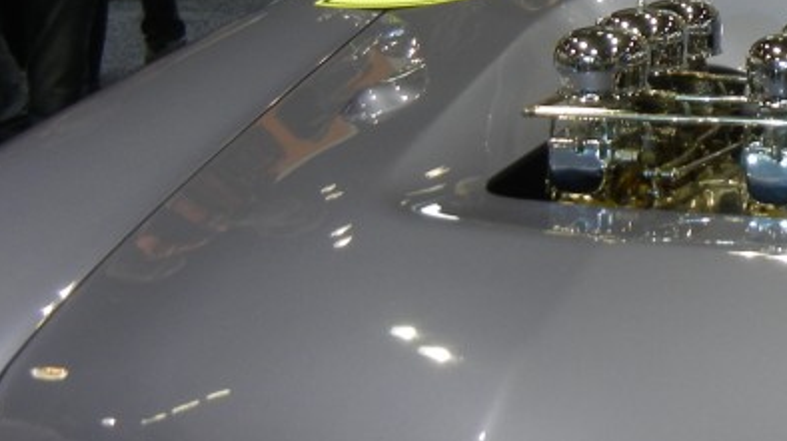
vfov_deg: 13.8
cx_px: 891
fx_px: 1773
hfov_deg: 23.3
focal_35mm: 85
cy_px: -88
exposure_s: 1/30
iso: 166
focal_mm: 5.4
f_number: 3.5
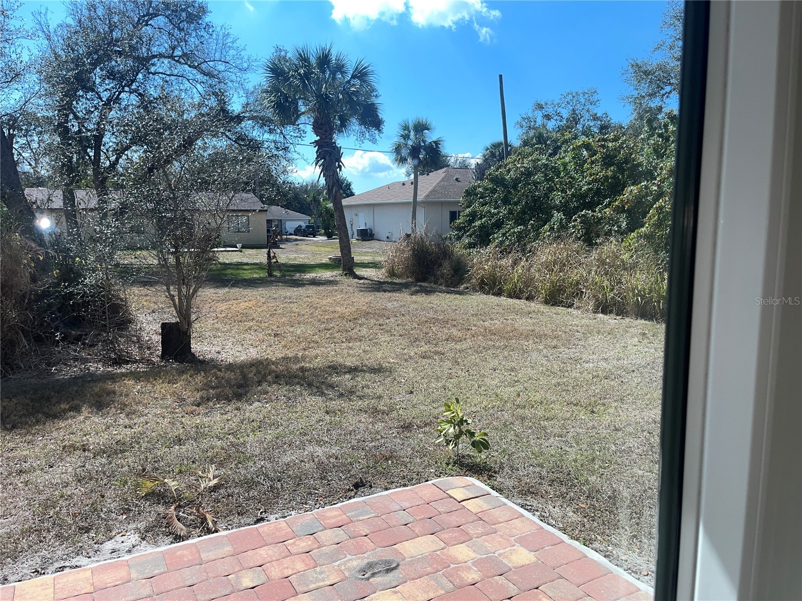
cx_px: 401
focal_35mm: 26
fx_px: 602
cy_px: 300
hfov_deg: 67.3
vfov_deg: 53.1
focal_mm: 5.1
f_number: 1.6
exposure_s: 1/1992
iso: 40
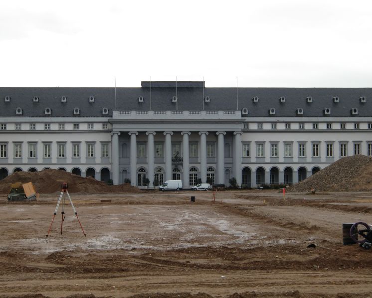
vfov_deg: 22.5
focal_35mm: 68
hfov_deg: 27.9
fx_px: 749
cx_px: 176
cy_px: 149
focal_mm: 11.6
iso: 64
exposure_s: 1/60
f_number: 4.4
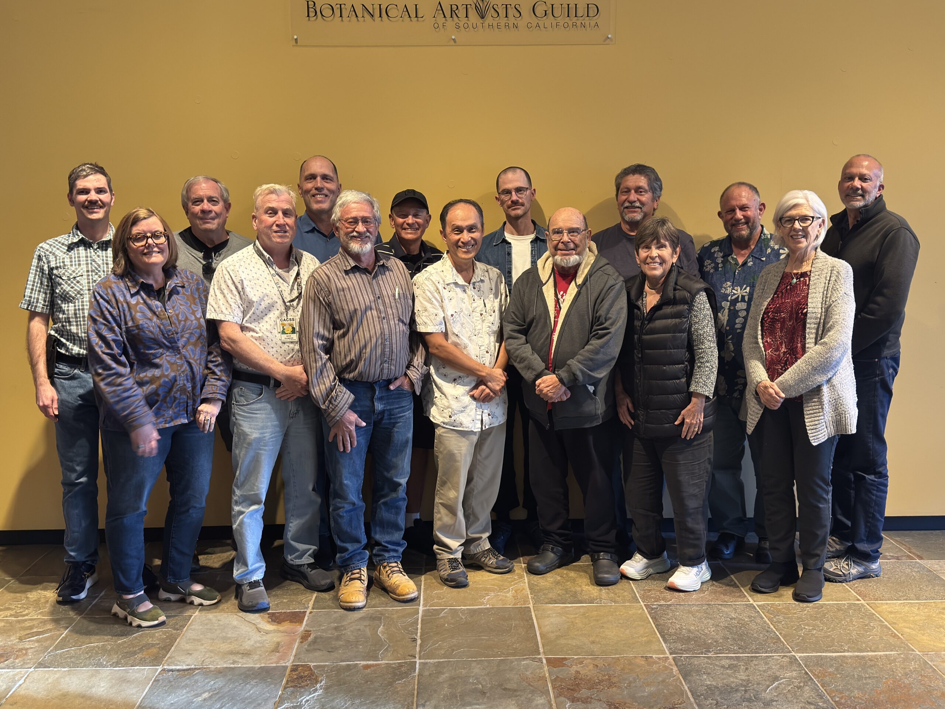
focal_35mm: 35
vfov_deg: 40.7
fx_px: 955
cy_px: 354
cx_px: 472
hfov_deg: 52.6
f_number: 1.78
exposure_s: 1/60
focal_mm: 6.76
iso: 320
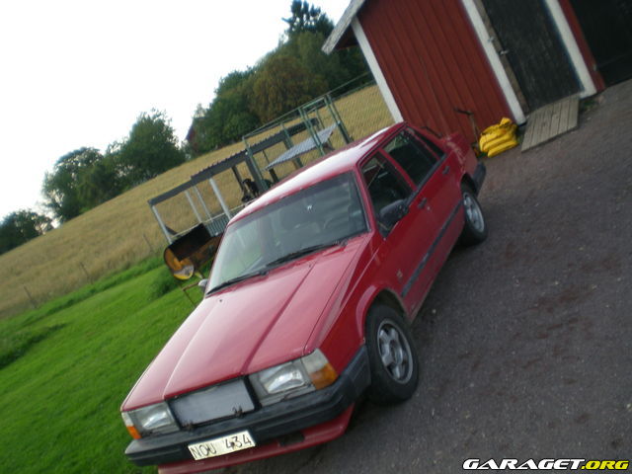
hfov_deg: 49.0
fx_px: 694
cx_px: 316
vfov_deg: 37.7
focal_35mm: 38
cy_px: 237
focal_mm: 6.3
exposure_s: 1/30
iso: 50
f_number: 3.1
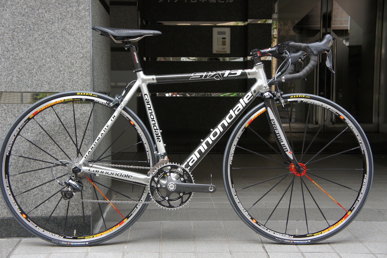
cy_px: 129
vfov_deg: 28.0
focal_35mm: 48
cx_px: 194
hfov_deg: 41.1
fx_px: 516
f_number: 5.6
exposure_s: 1/80
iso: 200
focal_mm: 32
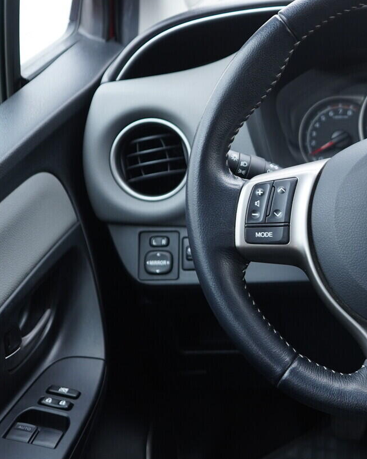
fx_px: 814
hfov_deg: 23.9
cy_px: 213
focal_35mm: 60
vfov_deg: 31.4
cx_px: 396
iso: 320
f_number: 2.8
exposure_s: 1/40
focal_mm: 24
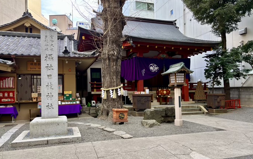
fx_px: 193
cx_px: 126
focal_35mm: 28
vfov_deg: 44.5
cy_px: 87
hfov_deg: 66.5
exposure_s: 1/179
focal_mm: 5.96
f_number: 1.6
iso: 40
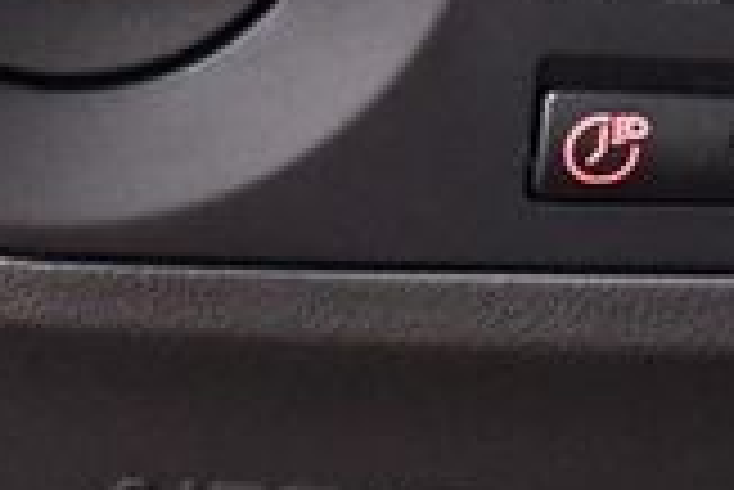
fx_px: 3204
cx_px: 405
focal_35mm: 157
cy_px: -292
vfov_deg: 8.5
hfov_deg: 13.1
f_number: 3.8
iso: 5000
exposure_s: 1/60
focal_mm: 20
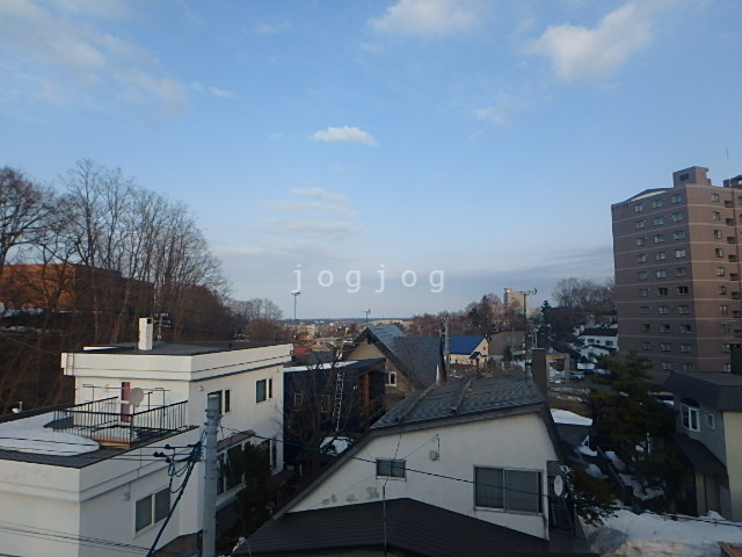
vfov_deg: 63.4
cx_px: 371
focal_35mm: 21
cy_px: 278
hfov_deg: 79.0
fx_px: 450
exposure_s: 1/800
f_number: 3.5
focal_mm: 3.7
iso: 125
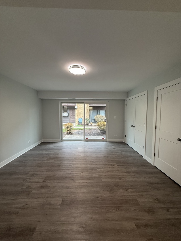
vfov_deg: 102.1
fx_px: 98
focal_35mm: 14
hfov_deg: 85.7
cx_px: 90
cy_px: 120
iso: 160
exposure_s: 1/120
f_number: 2.2
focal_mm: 2.22
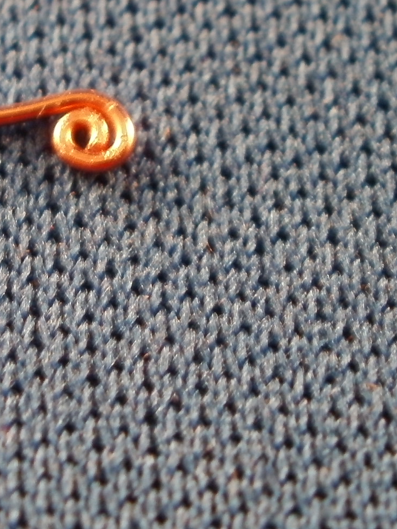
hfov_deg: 12.8
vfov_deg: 17.0
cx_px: 24
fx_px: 1757
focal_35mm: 115
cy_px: 141
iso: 125
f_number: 4
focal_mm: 7.7
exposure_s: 1/15
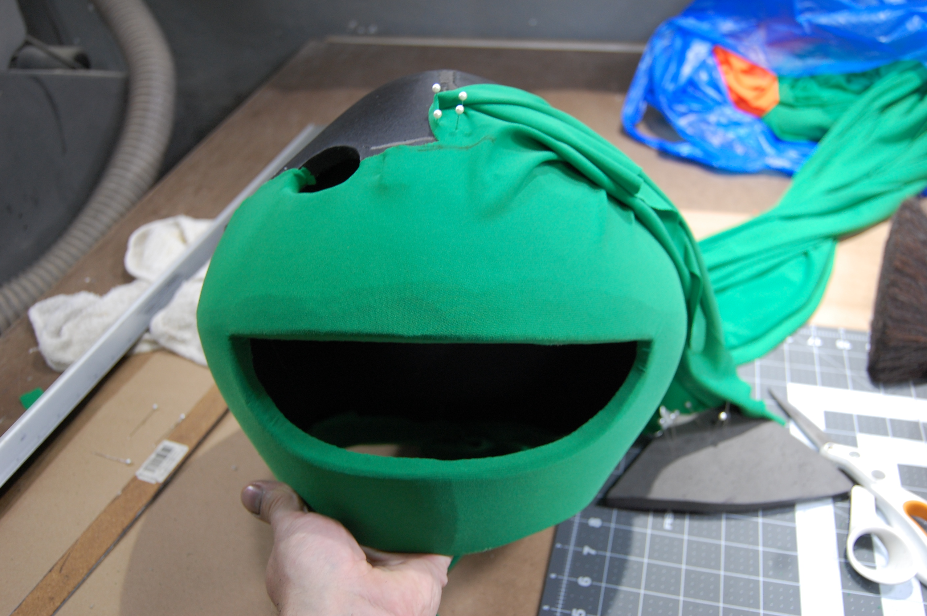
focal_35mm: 33
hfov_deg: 57.3
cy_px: 308
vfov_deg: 39.9
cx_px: 464
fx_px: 849
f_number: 3.8
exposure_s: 1/40
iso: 400
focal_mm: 22
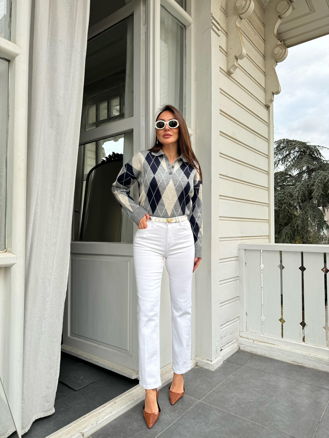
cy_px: 219
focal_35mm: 24
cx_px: 164
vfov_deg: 71.6
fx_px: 304
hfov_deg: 56.8
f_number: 1.78
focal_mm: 6.76
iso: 80
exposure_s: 1/309
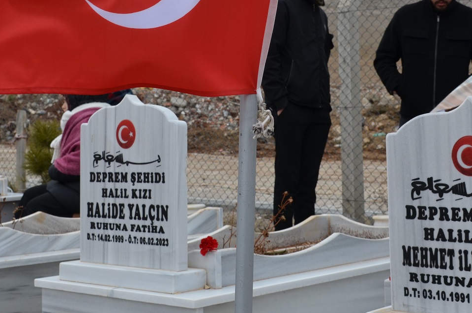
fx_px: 981
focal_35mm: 75
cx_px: 248
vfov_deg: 18.0
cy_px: 97
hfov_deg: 27.0
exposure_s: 1/250
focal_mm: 24
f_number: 8
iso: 200
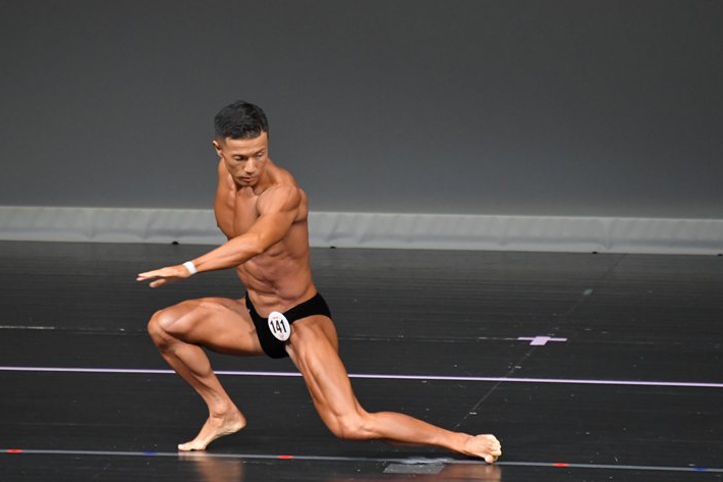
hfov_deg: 4.2
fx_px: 9858
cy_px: 242
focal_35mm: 491
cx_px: 341
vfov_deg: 2.8
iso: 4000
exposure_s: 1/400
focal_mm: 300
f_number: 5.6
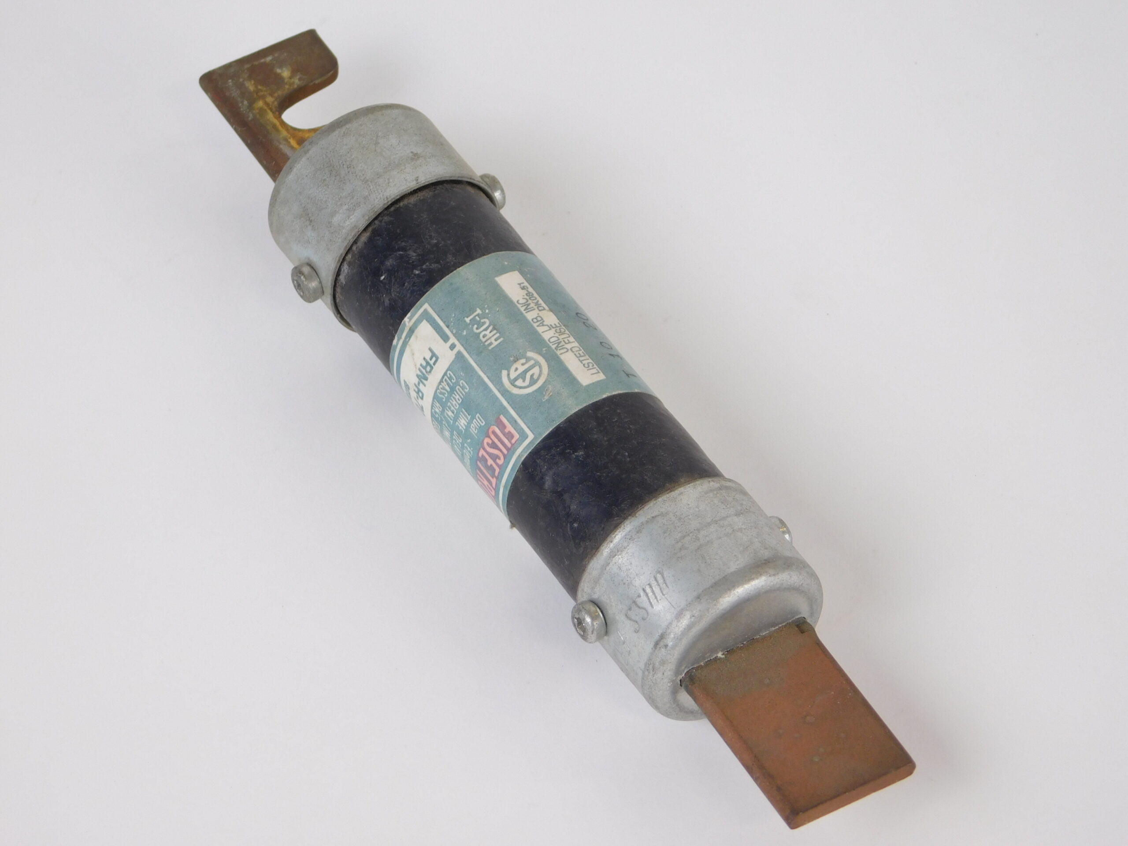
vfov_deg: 11.1
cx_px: 564
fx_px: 4367
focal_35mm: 134
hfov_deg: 14.7
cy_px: 423
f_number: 5
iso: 140
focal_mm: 23.7
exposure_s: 1/30
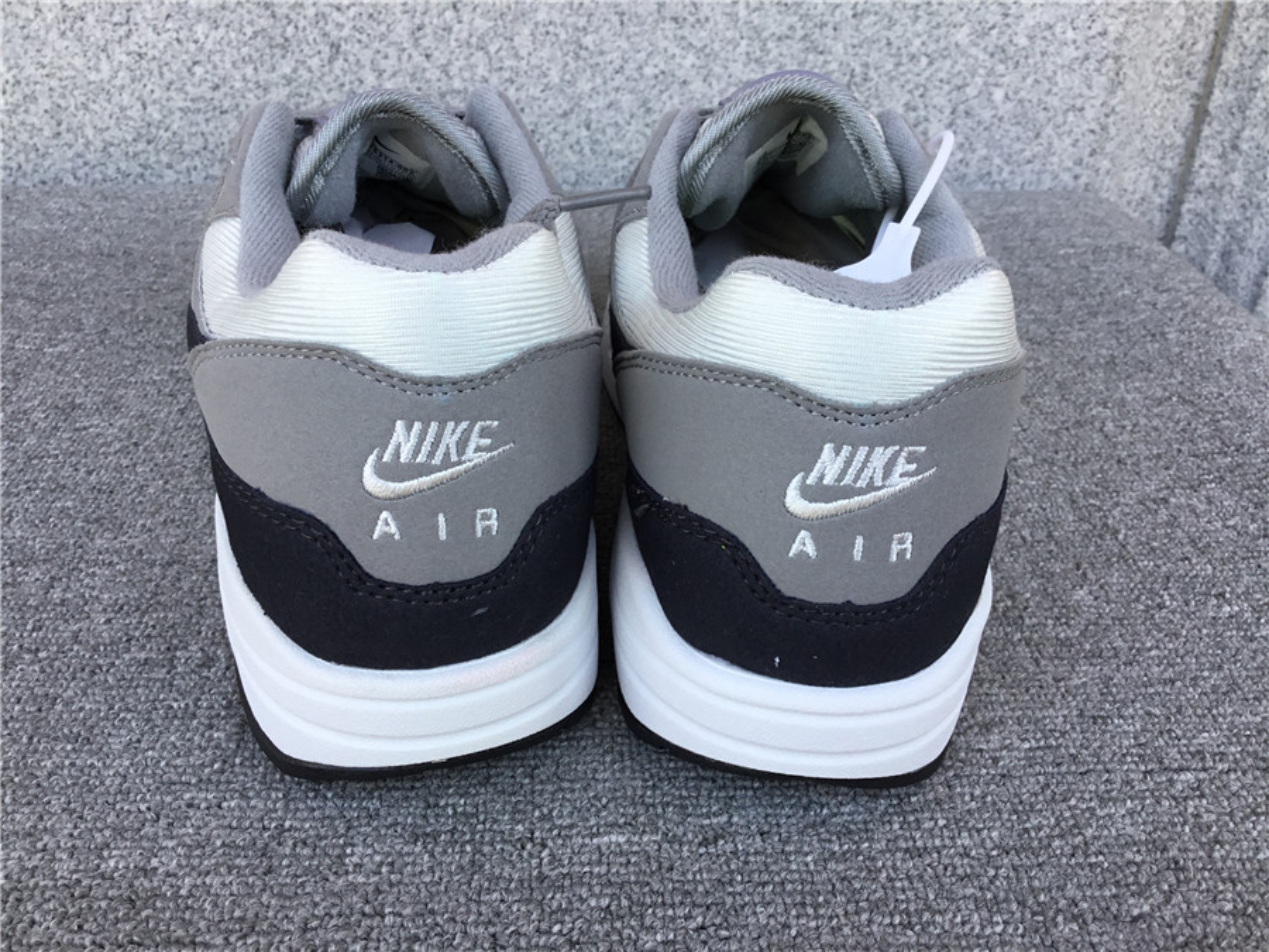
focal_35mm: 31
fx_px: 1136
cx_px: 634
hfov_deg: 58.4
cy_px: 476
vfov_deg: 45.4
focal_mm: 3.3
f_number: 2.4
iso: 25
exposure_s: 1/179
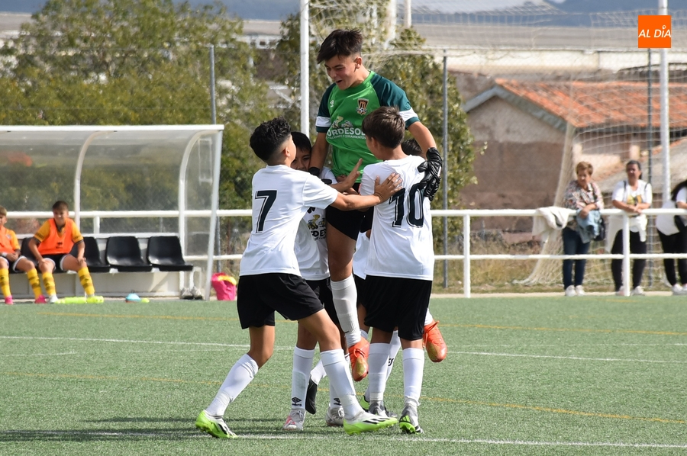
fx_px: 4003
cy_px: 228
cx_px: 344
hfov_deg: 9.8
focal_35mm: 210
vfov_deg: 6.5
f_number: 6.3
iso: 400
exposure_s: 1/1600
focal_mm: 140
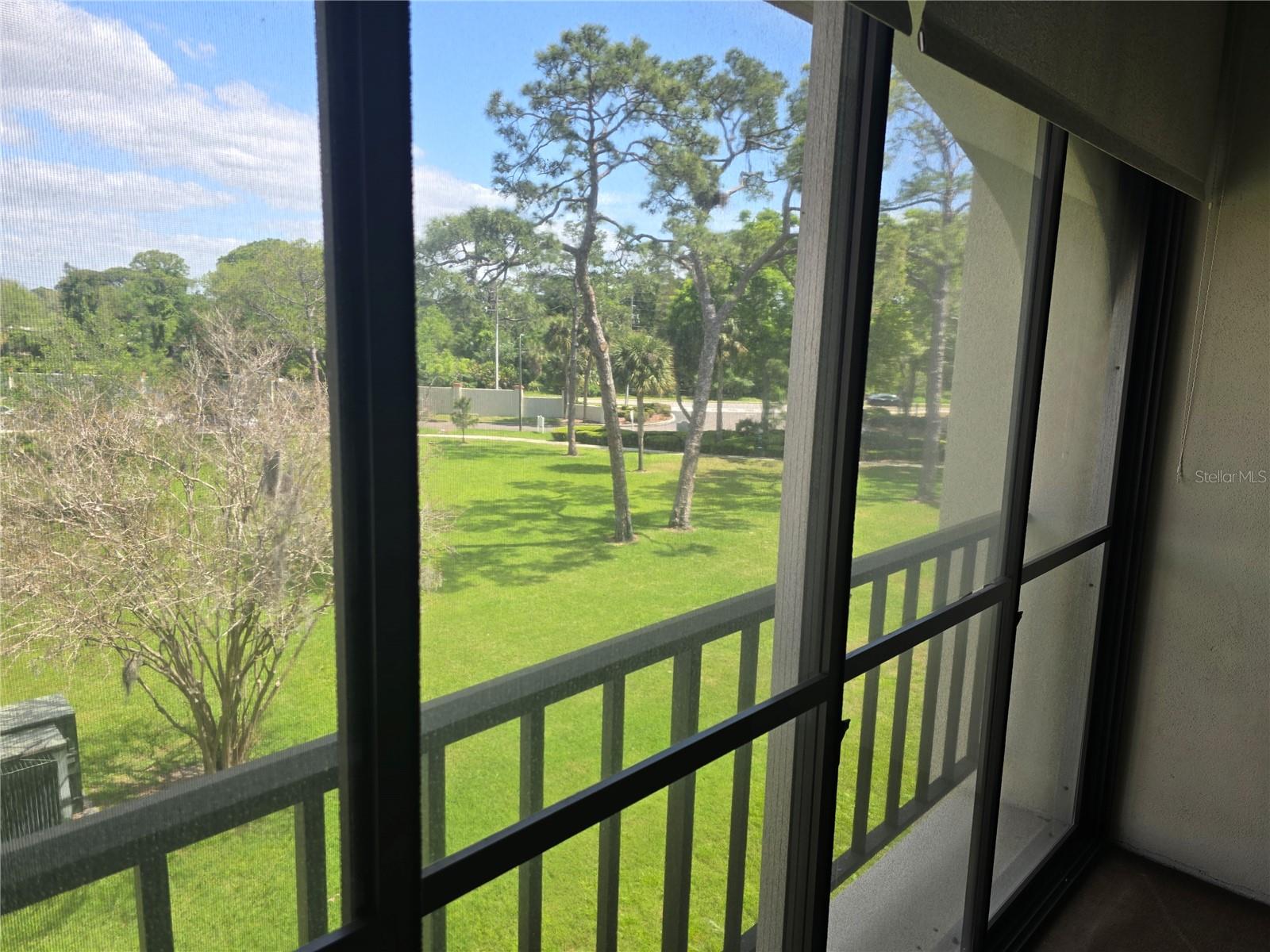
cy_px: 476
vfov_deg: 58.9
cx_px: 635
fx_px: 844
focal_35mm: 23
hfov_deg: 73.9
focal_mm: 6.3
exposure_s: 1/193
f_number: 1.7
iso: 12
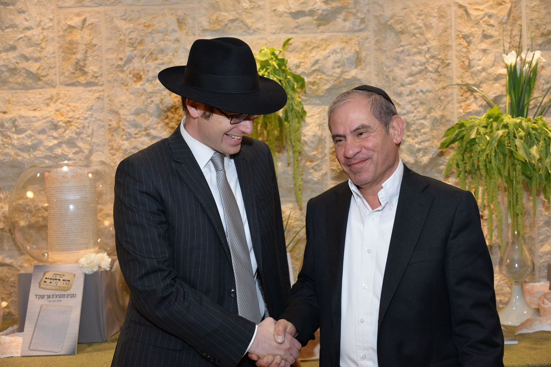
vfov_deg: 30.5
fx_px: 674
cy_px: 184
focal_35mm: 44
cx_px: 276
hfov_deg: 44.5
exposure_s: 1/160
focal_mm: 44
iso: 800
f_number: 4.5
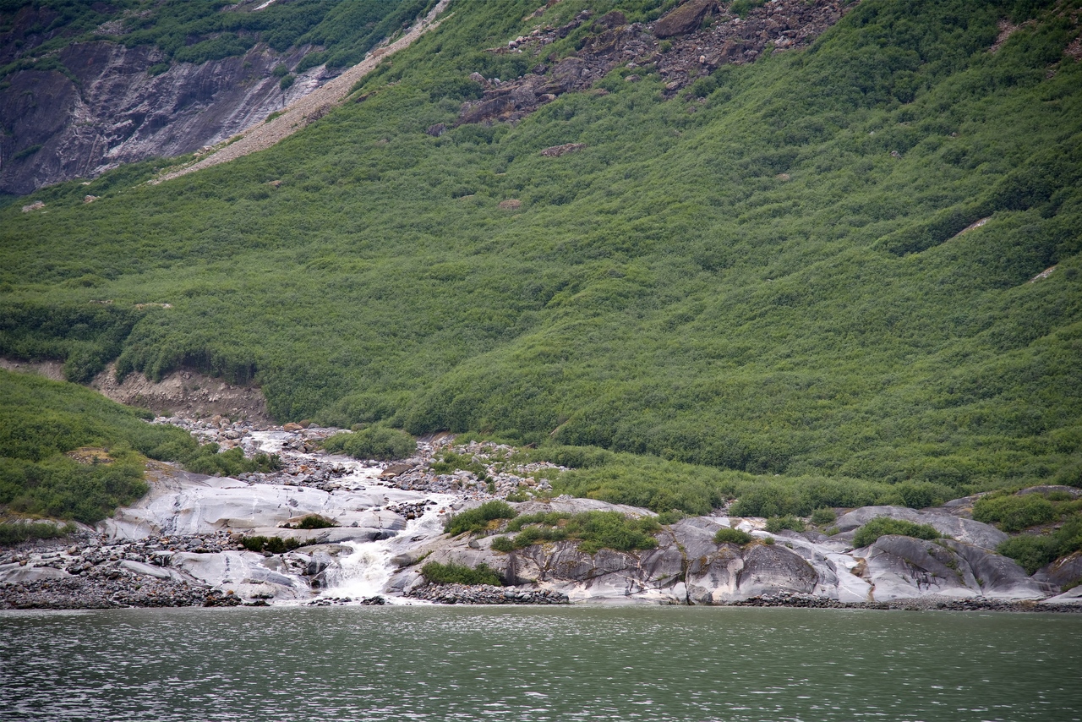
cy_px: 361
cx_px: 541
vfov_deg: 11.4
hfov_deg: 17.1
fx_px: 3607
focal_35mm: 120
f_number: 4
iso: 180
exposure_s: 1/250
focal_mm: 120
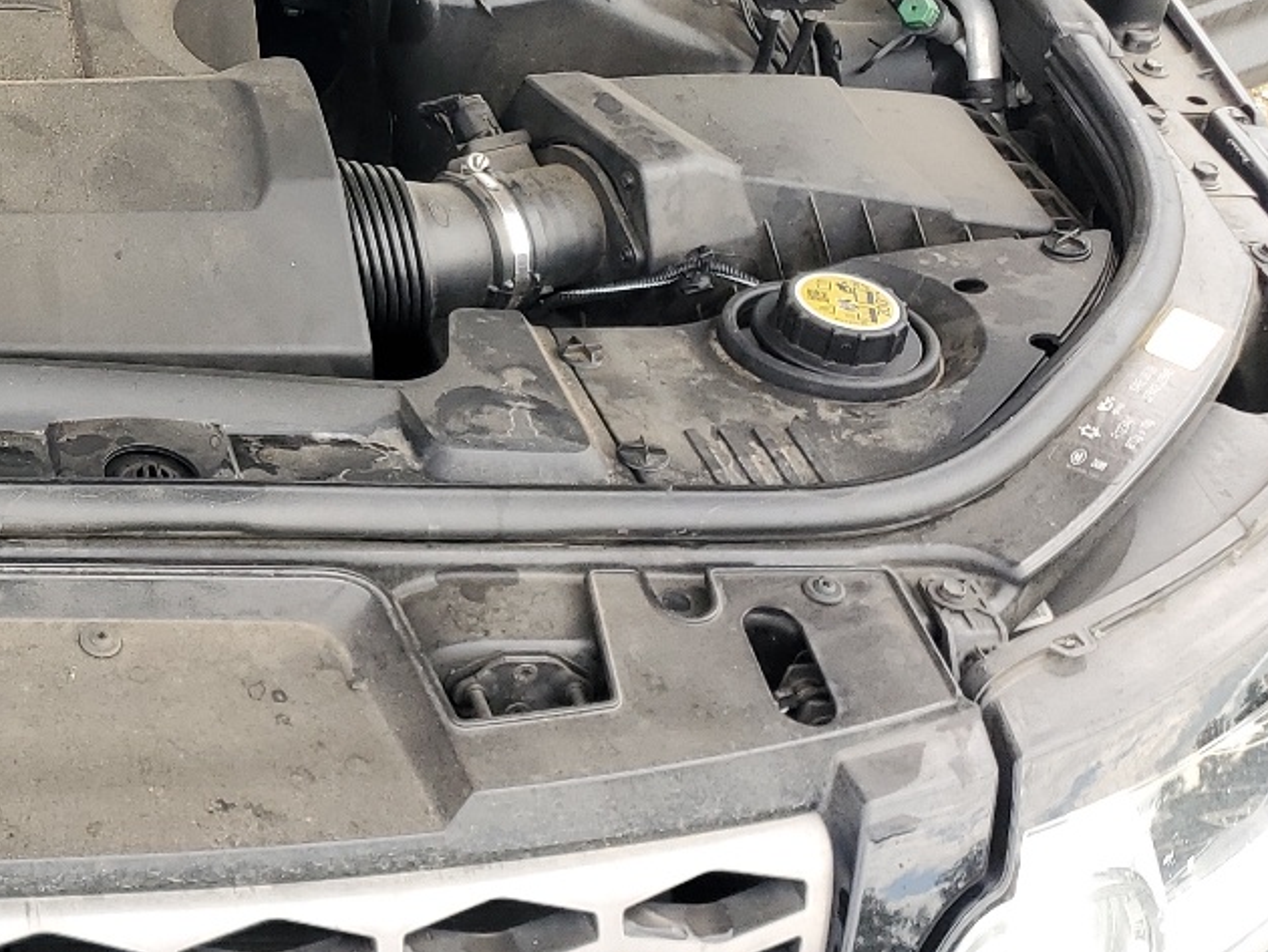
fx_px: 2419
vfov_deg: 21.6
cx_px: -207
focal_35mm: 66
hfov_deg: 26.5
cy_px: 32
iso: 50
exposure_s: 1/256
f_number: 1.5
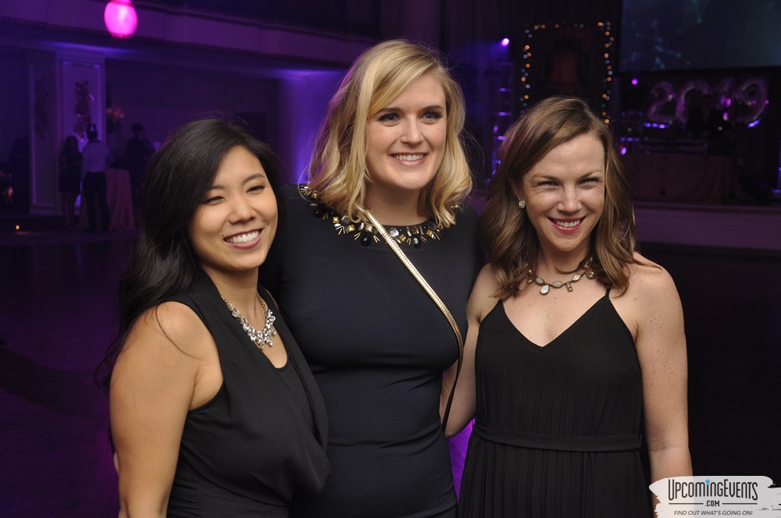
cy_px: 259
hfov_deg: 37.9
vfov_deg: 25.7
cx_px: 390
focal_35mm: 52
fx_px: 1137
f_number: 5
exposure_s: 1/60
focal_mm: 35
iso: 400
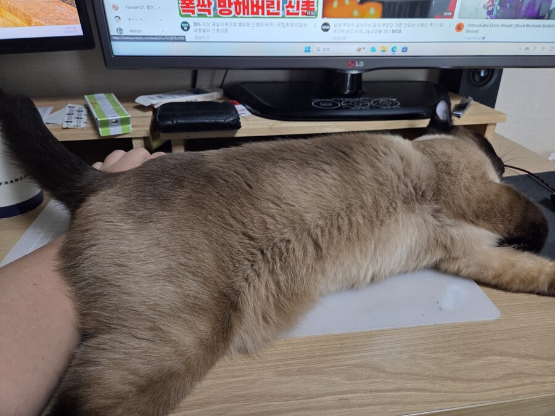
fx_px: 369
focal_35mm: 23
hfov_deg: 73.9
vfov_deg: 58.9
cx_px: 278
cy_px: 208
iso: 320
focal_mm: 5.4
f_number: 1.8
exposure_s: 1/120
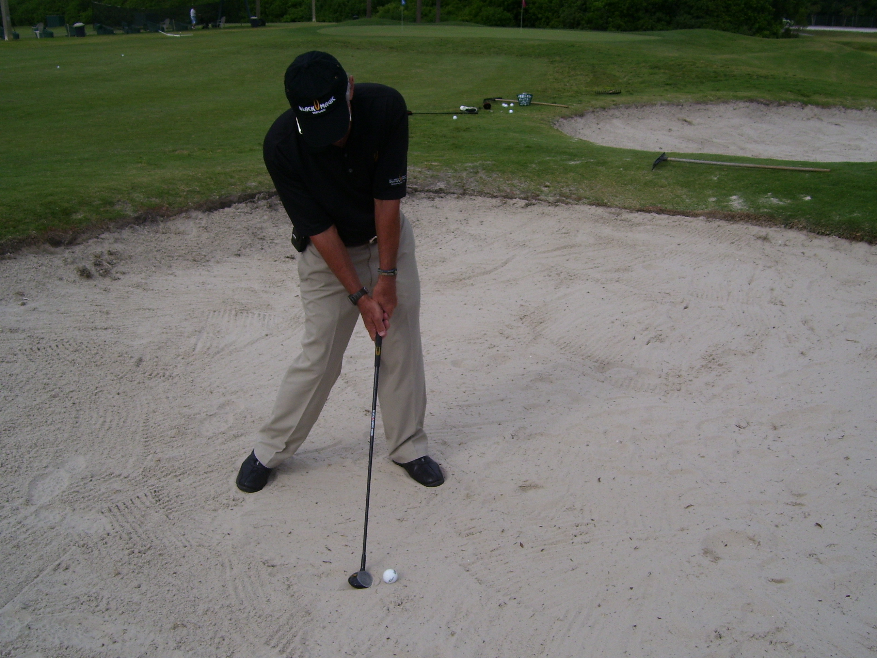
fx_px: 937
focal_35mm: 37
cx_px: 438
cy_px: 329
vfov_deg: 38.7
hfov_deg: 50.1
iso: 80
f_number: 4.8
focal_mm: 6
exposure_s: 1/750
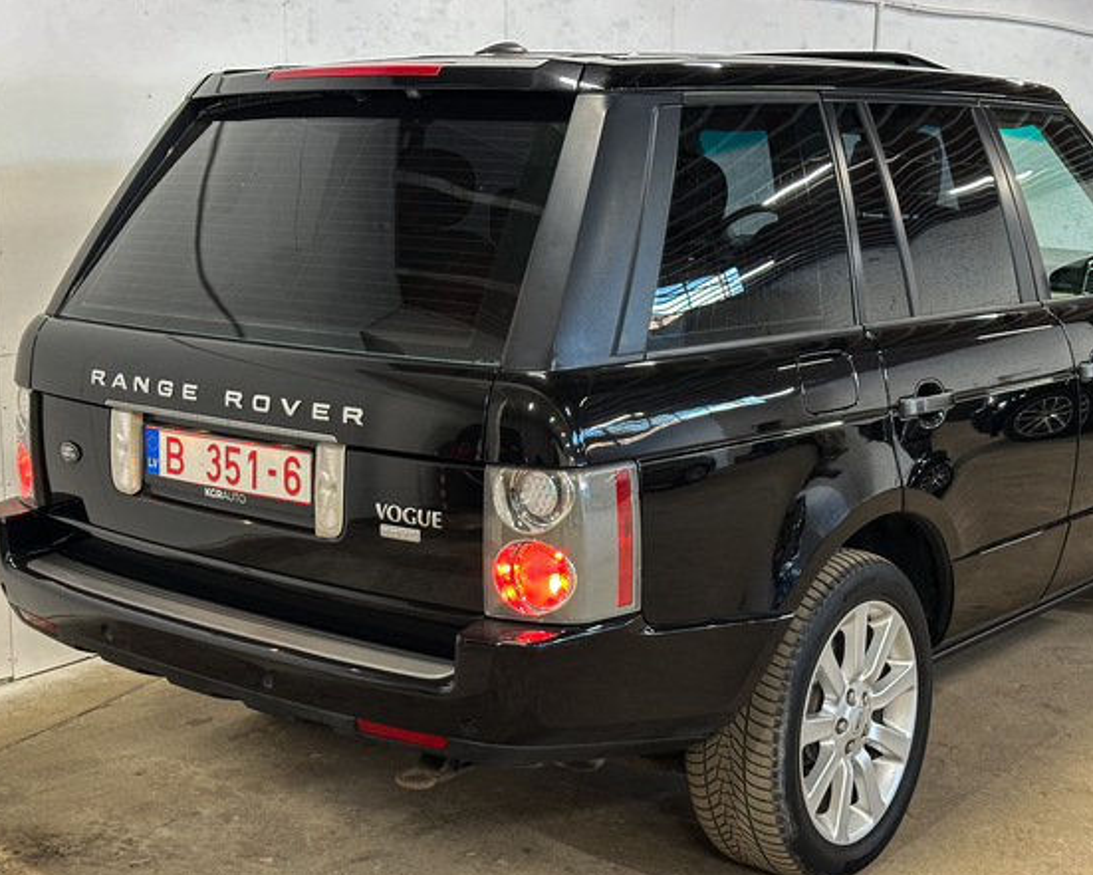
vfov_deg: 29.7
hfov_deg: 36.6
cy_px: 444
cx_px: 506
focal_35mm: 51
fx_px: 1650
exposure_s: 1/33
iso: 320
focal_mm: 6.86
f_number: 1.78
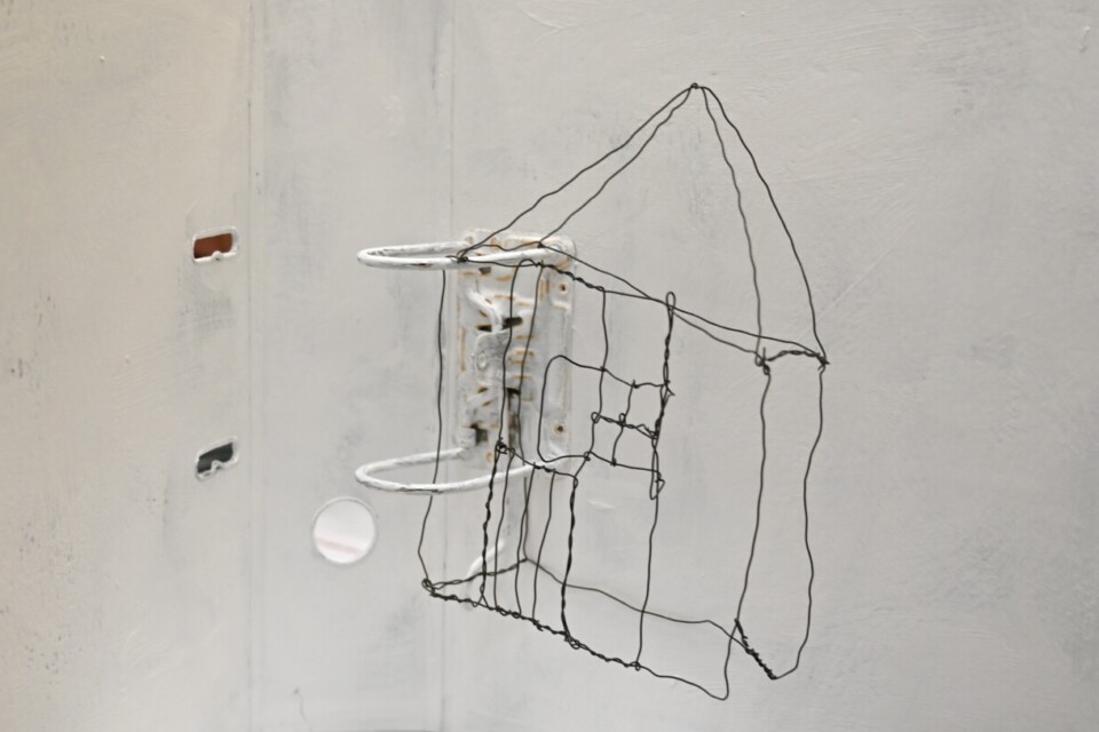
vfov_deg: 38.4
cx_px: 550
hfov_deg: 55.1
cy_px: 366
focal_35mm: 34
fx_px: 1053
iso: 100
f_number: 4
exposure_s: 1/60
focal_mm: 34.5
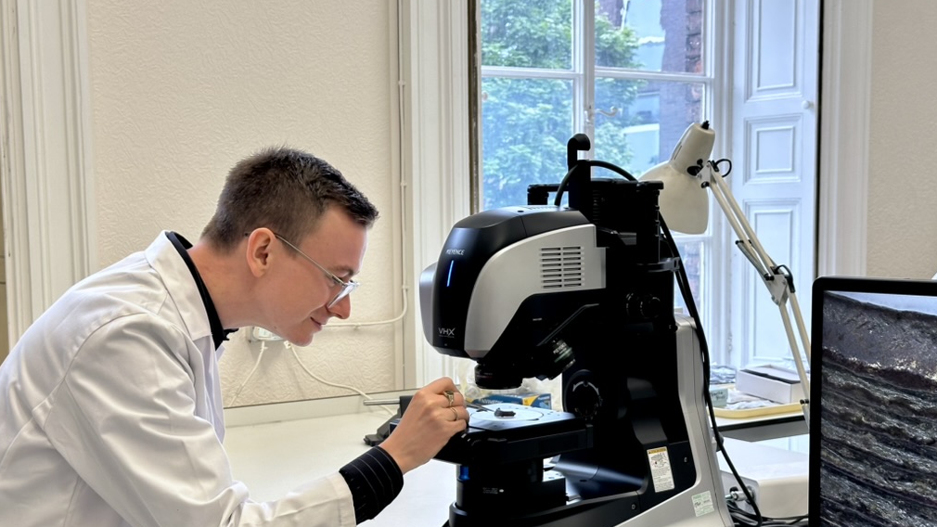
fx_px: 1317
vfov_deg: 22.6
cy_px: 331
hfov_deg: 39.2
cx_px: 467
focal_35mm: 53
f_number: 1.78
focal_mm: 6.86
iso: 64
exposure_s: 1/100
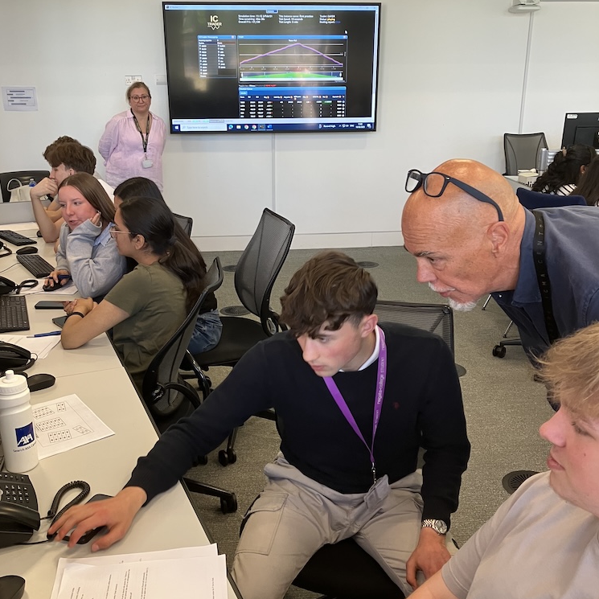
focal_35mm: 34
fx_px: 666
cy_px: 320
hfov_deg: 48.4
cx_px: 293
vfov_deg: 48.4
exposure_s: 1/60
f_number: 1.8
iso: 100
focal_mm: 3.99
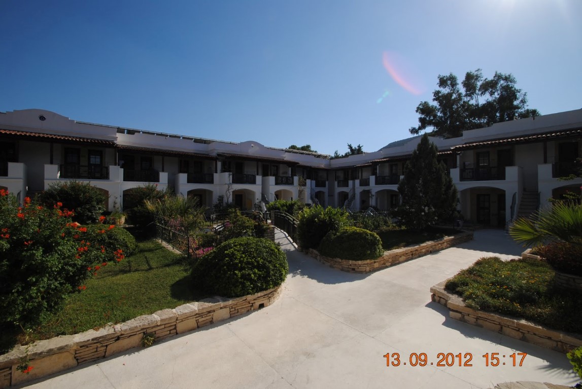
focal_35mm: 15
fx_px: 243
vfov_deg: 77.5
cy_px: 194
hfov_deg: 100.3
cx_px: 291
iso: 100
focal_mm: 10
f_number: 11
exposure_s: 1/200
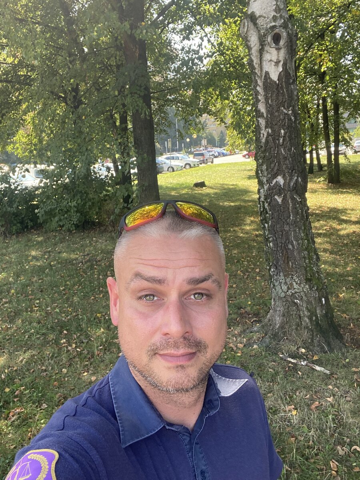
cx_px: 180
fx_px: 416
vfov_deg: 60.0
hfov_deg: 46.8
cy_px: 240
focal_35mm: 30
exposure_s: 1/122
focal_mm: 2.71
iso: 32
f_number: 2.2
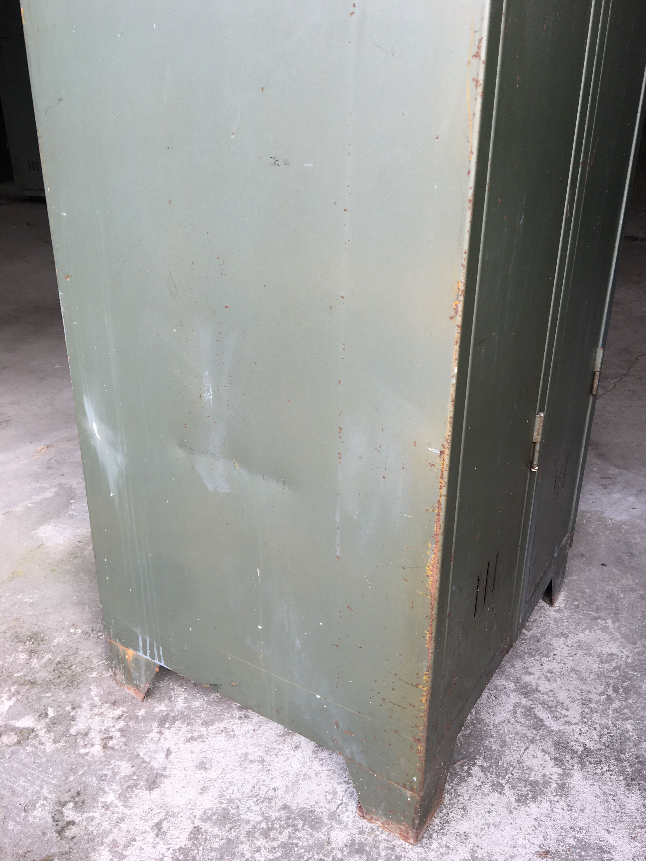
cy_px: 423
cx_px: 332
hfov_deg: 46.8
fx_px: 747
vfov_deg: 60.0
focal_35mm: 30
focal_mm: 4.15
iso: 25
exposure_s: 1/114
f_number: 2.2
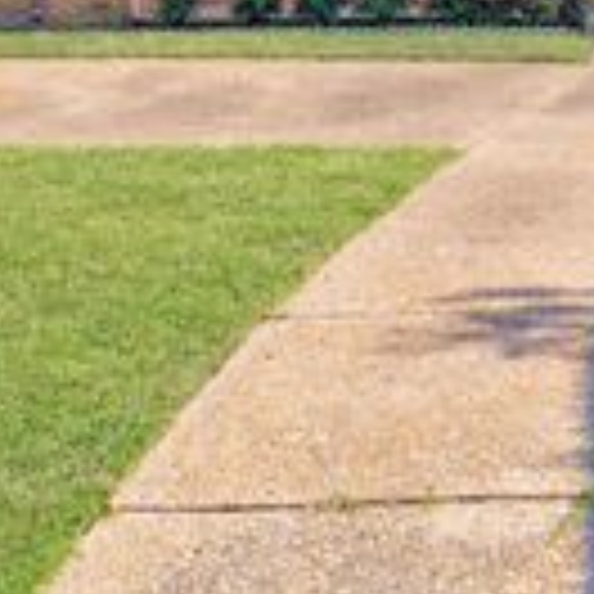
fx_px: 1126
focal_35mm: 58
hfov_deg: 27.9
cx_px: 585
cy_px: -148
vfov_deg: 25.9
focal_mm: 18
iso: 100
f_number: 9
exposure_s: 1/125
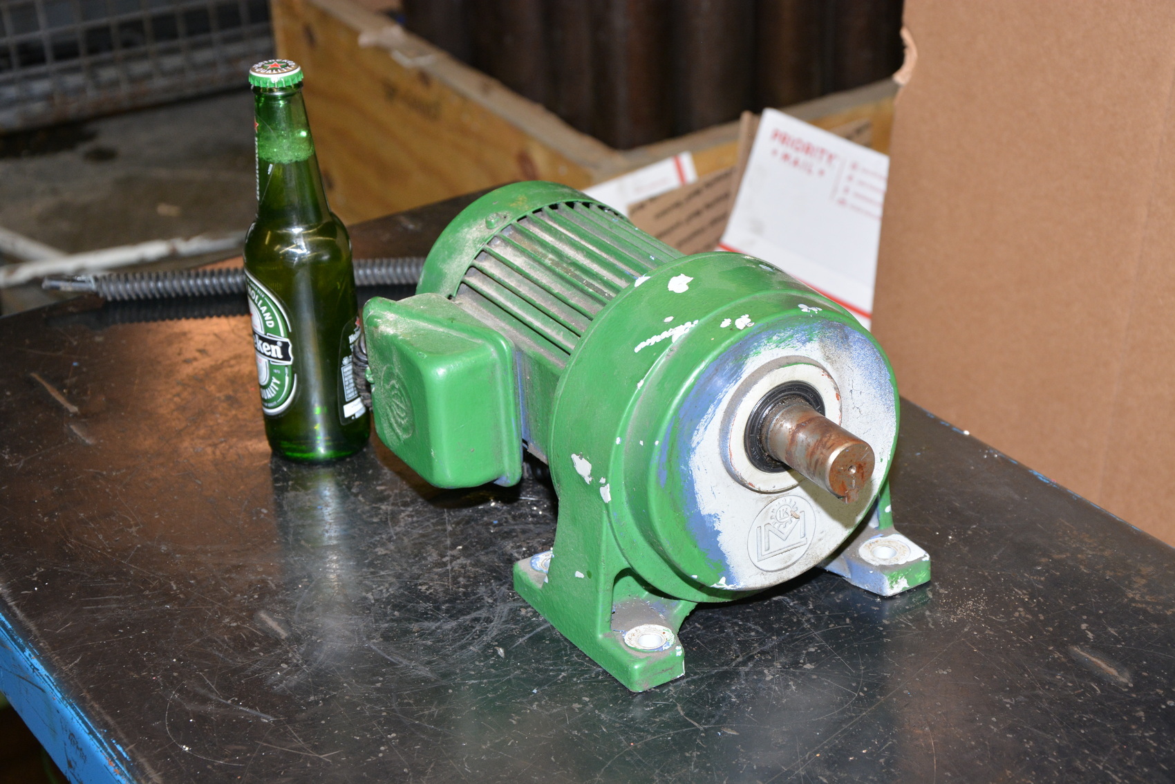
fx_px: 2448
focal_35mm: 75
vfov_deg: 18.2
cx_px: 588
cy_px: 392
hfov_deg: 27.0
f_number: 7.1
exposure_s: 1/60
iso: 800
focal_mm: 50
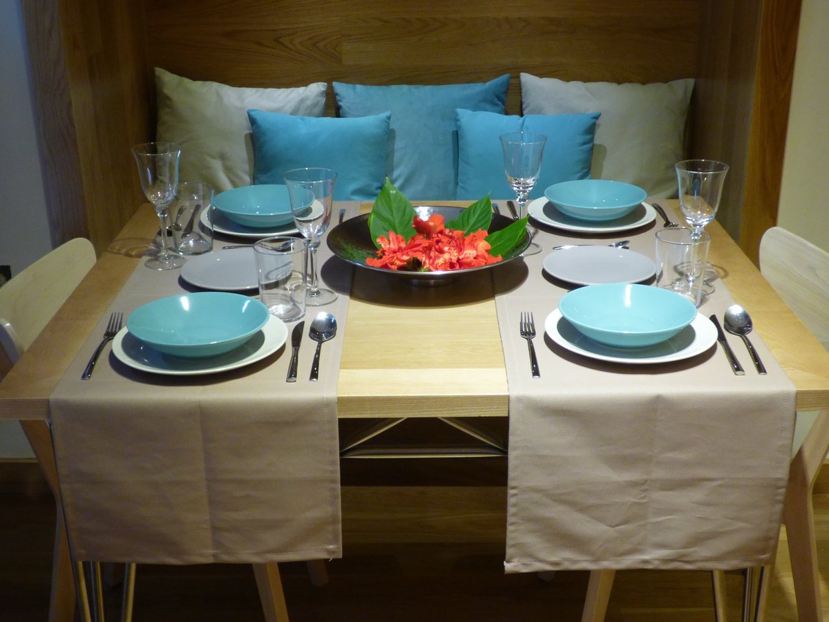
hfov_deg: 42.1
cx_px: 414
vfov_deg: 32.2
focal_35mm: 45
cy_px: 311
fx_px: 1078
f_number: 3.7
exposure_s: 1/20
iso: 400
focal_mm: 7.79
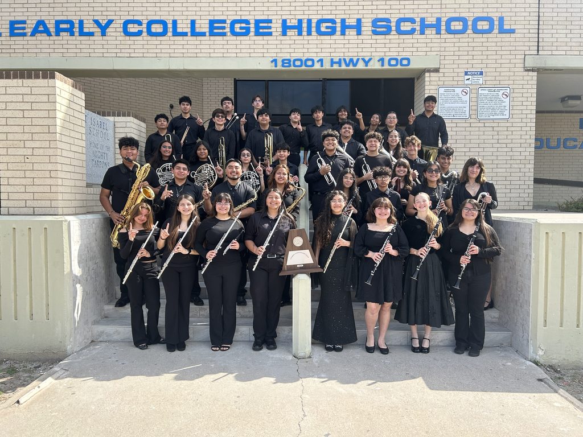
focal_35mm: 26
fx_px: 438
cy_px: 218
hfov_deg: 67.3
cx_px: 292
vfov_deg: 53.1
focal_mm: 5.7
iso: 50
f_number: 1.5
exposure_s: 1/1449
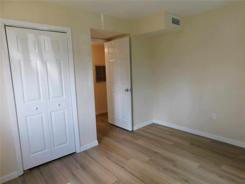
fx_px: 163
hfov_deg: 73.9
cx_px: 122
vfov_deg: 58.9
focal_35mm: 23
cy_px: 92
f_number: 3
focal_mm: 4
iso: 125
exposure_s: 1/50
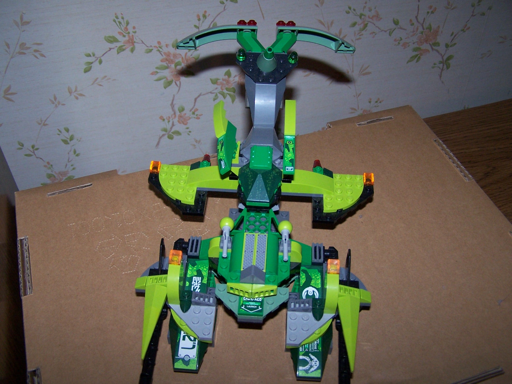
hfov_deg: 49.0
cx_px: 256
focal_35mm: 38
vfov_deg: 37.7
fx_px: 562
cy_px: 192
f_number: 2.8
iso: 140
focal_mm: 6.3
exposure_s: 1/60
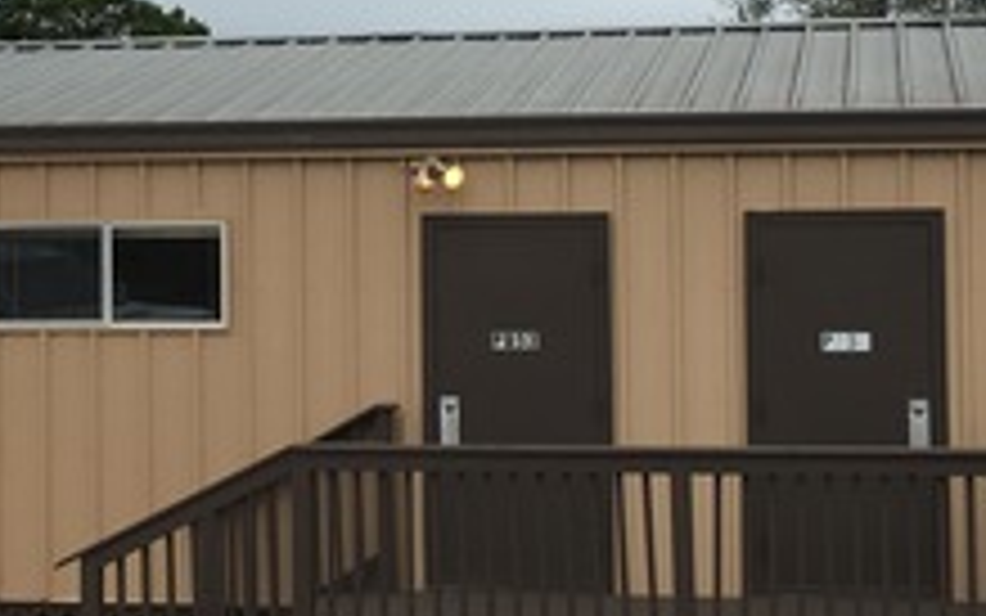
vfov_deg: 14.5
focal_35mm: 90
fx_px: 2419
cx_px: 387
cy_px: 148
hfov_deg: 23.0
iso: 25
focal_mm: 4.15
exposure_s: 1/516
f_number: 2.2
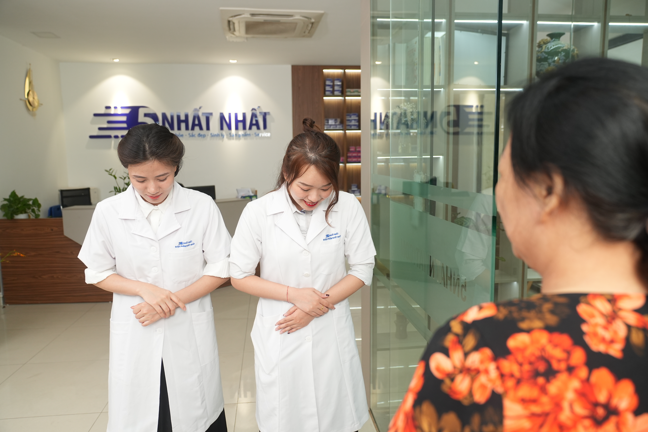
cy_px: 216
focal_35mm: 27
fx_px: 486
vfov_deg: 47.9
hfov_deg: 67.4
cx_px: 324
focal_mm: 27
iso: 800
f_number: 3.5
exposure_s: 1/160
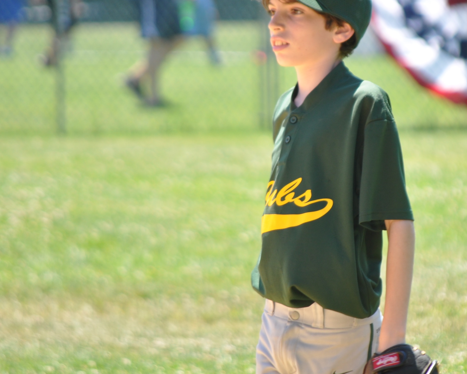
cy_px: 156
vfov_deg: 2.7
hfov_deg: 3.4
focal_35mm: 577
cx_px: 337
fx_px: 7975
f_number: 20
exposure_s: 1/200
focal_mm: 200
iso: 200
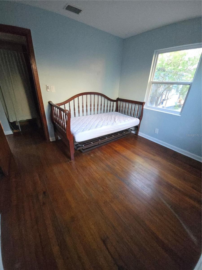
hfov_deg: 89.9
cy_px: 135
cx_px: 101
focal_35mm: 13
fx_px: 101
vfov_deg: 106.2
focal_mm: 1.7
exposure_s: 1/60
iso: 500
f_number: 2.2
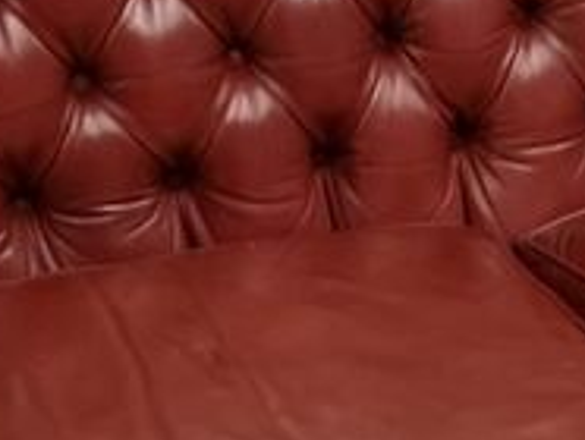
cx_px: 506
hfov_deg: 16.8
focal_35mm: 116
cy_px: 443
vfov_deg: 12.6
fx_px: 1963
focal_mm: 5.58
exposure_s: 1/25
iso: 500
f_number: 1.8
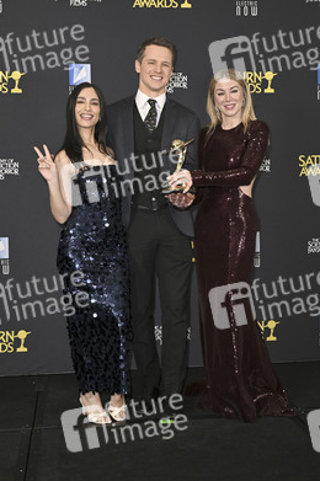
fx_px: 588
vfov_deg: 44.5
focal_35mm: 44
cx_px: 160
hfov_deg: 30.5
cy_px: 239
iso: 2000
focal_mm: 43
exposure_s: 1/320
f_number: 5.6
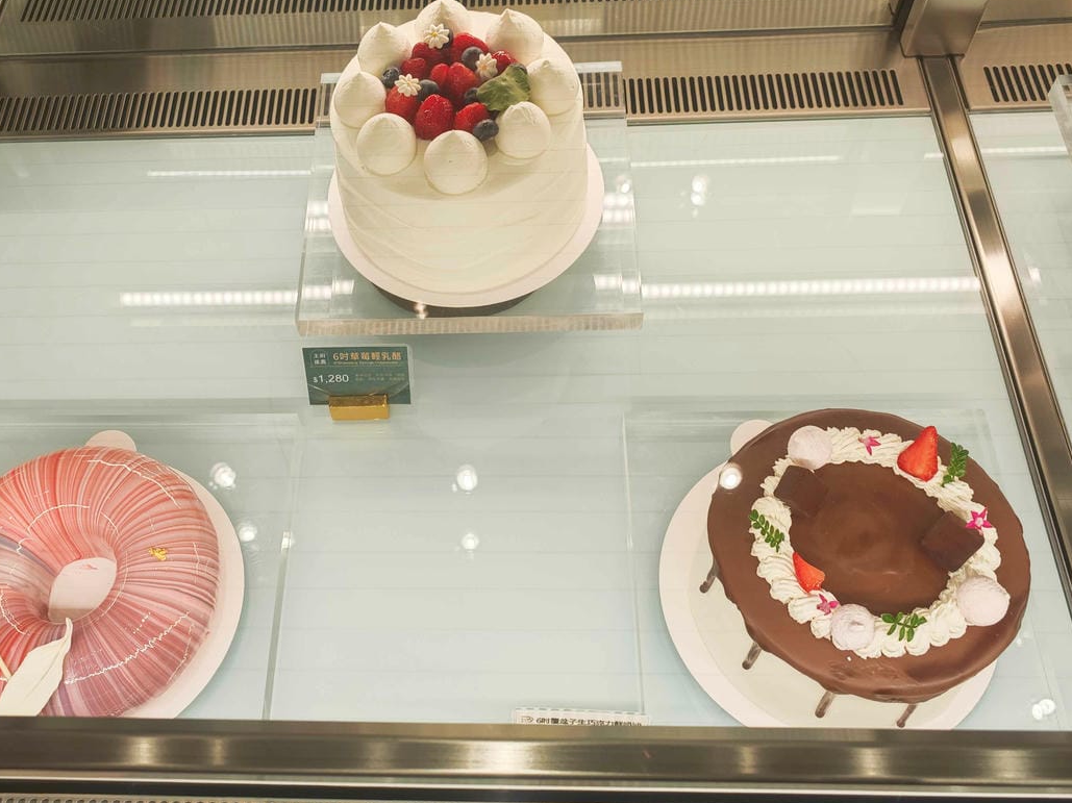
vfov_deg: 40.6
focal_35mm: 35
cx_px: 449
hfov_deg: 52.4
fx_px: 1084
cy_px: 361
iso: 200
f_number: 2.8
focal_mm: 8.72
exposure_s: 1/121
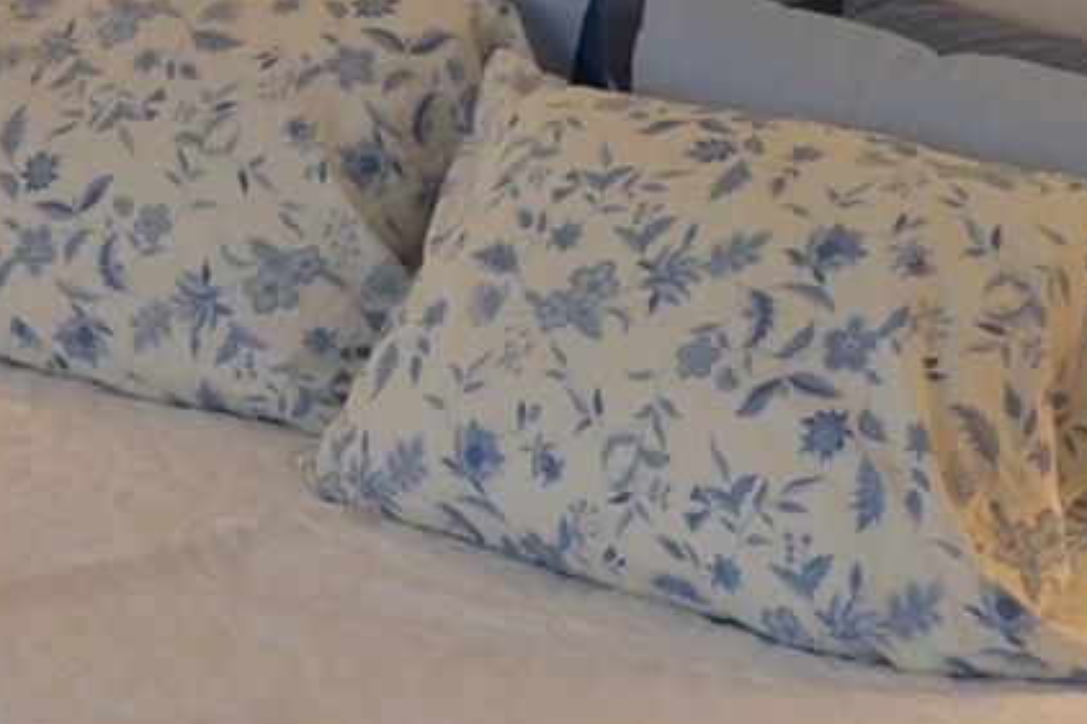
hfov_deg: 15.2
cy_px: -140
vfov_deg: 10.3
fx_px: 3954
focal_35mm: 131
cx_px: -155
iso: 400
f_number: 4
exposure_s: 1/60
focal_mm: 18
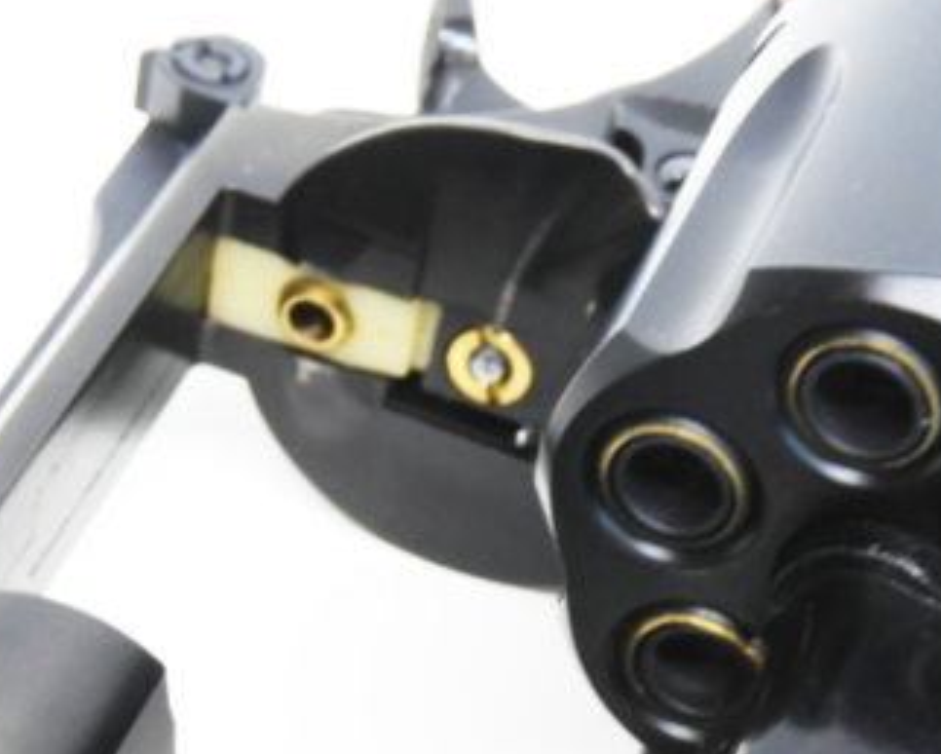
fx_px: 3037
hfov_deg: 17.5
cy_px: 704
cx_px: 704
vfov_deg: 14.0
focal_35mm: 109
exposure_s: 1/15
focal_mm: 8.1
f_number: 4.5
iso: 200
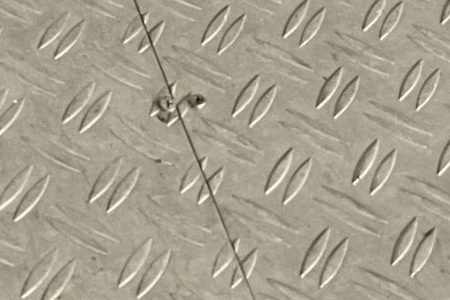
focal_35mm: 166
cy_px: -602
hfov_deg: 12.3
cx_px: 27
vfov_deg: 7.3
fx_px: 2075
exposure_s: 1/60
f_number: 1.8
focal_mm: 3
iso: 125
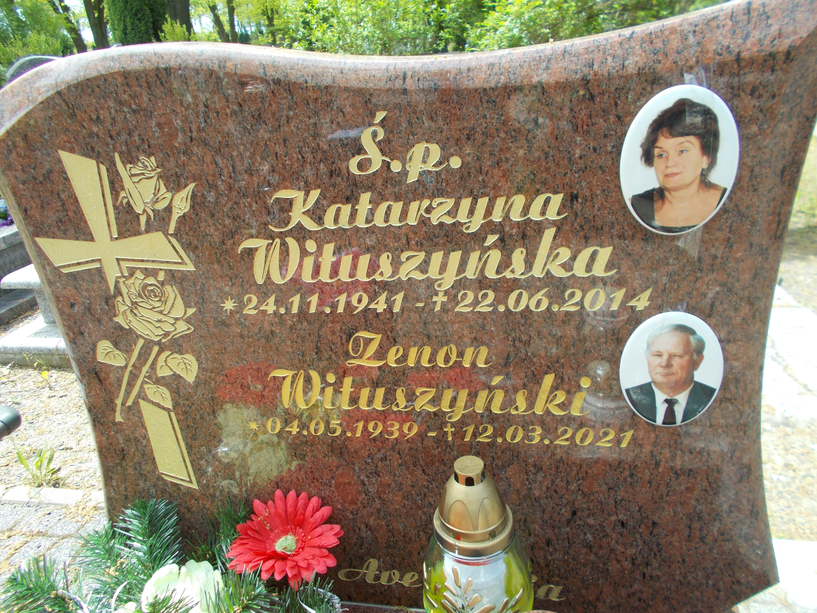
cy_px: 306
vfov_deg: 53.1
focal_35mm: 26
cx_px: 408
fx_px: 614
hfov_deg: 67.3
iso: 80
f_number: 3.2
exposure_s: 1/160
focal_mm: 4.6
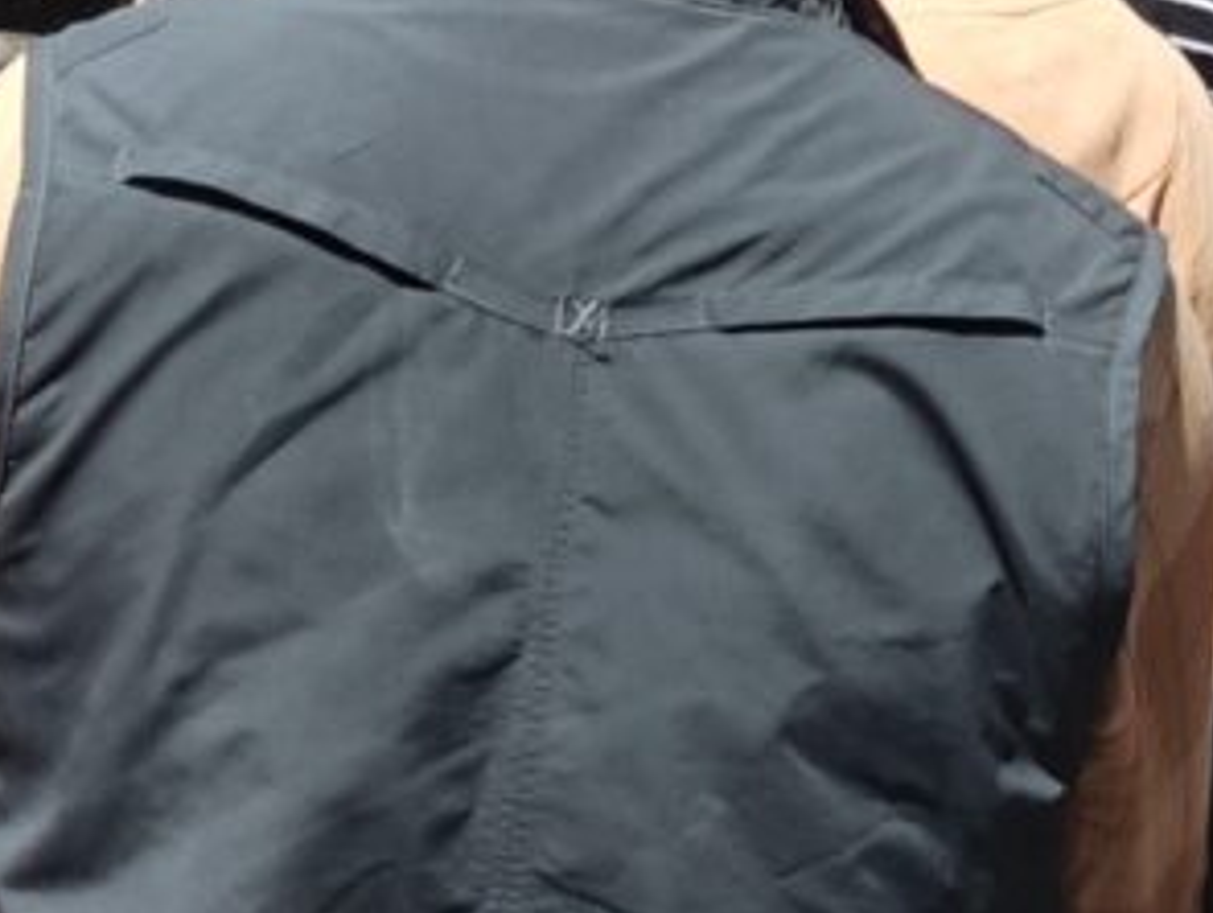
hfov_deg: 15.1
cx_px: 831
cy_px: -1152
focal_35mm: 130
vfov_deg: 10.2
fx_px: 4561
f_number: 1.7
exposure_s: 1/637
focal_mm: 4.7
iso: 64
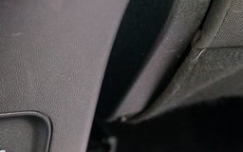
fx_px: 742
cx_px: -4
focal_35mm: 112
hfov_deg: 18.1
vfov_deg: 11.5
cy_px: 167
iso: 6400
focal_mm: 44
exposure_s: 1/80
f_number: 3.5
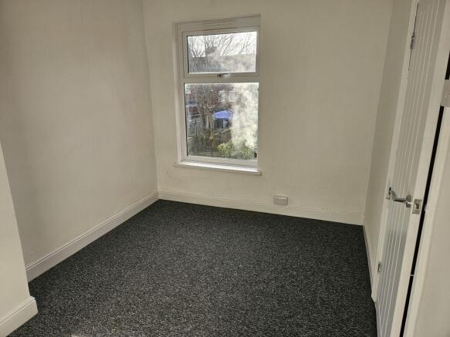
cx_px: 225
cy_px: 168
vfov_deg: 58.9
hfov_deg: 73.9
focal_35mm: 23
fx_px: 299
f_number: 1.8
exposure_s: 1/719
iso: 80
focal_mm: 5.4
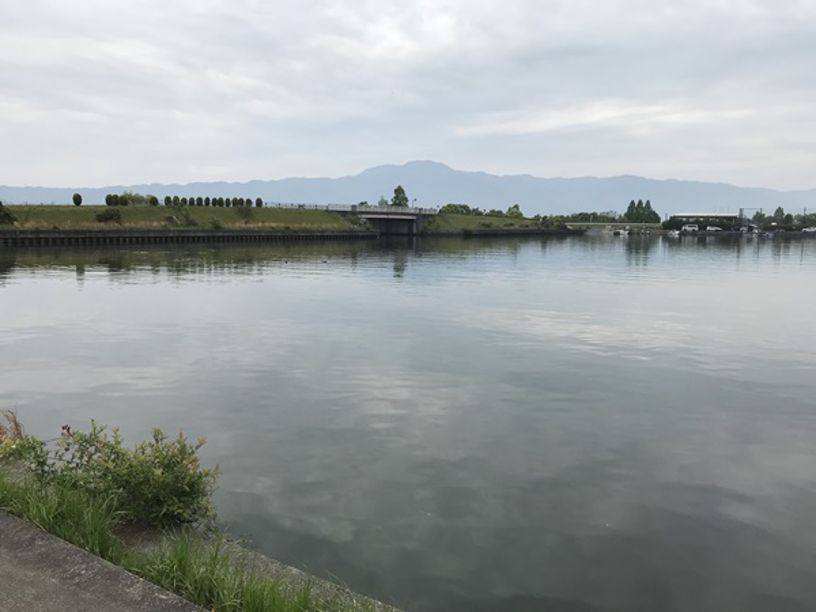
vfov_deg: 49.7
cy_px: 306
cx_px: 408
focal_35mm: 28
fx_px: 660
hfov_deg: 63.4
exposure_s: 1/1623
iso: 20
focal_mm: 3.99
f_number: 1.8
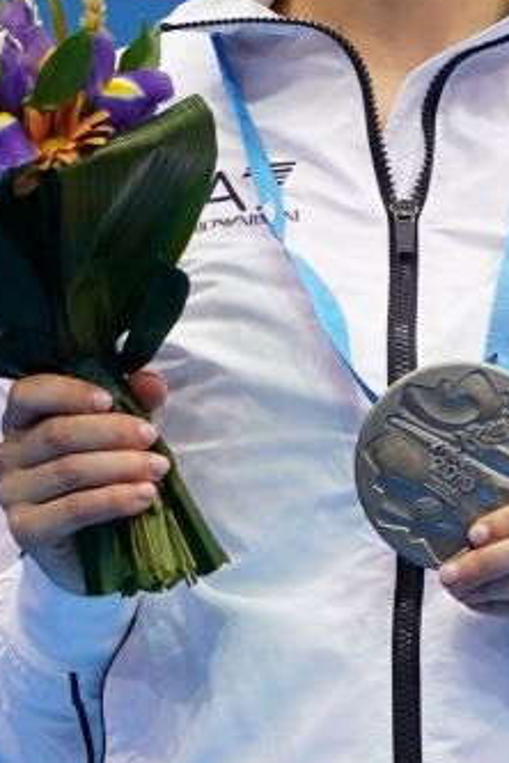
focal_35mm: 2162
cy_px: 497
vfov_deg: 1.0
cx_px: 369
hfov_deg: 0.6
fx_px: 45849
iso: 500
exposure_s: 1/500
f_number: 2.8
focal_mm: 400
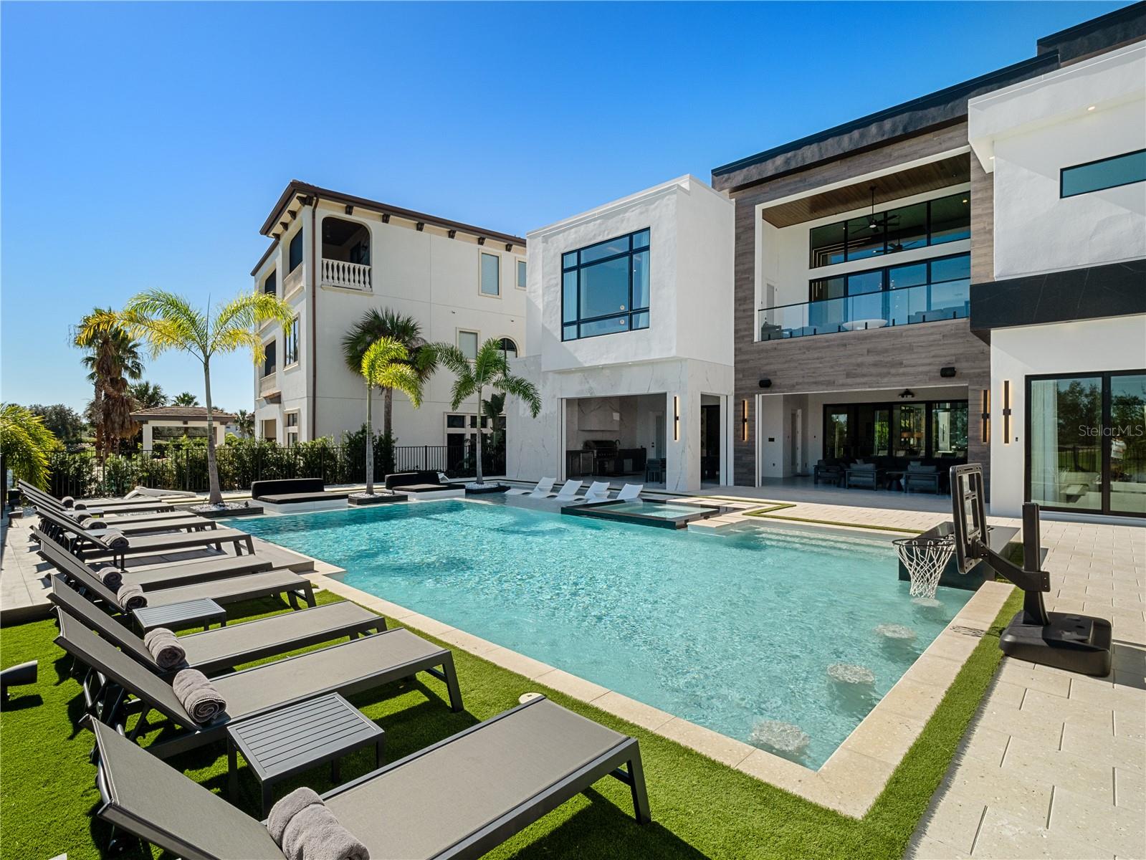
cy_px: 430
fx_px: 596
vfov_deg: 71.6
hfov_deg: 87.7
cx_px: 573
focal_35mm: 18
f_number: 7.1
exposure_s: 1/640
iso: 400
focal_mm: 9
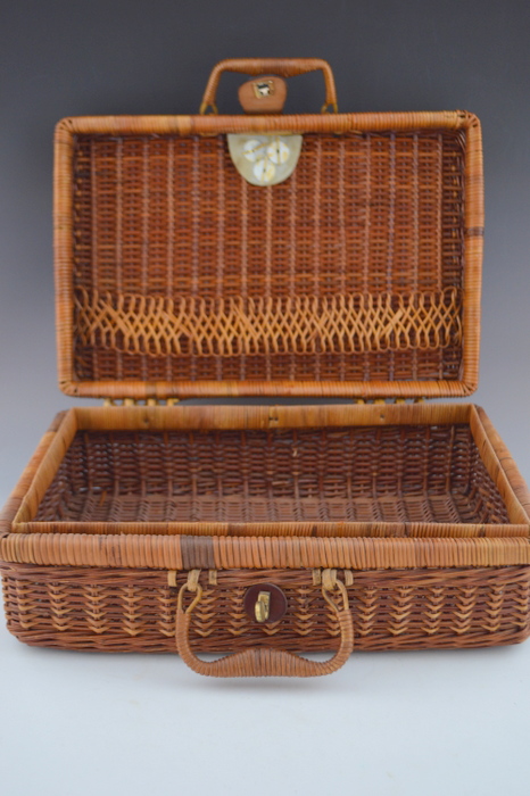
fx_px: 1061
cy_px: 398
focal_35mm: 48
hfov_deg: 28.0
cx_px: 265
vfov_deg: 41.1
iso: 400
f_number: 4.8
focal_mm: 32
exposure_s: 1/80
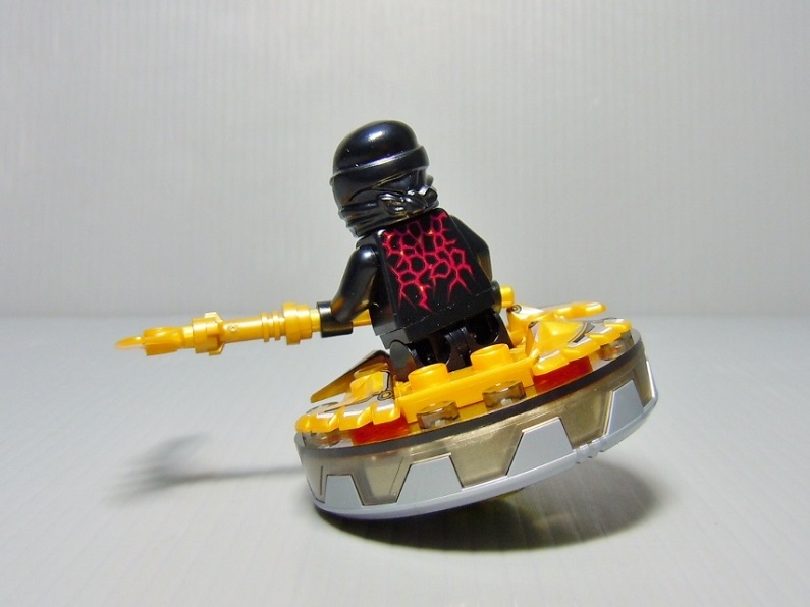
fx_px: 702
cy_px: 304
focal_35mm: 30
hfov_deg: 60.0
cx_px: 405
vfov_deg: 46.8
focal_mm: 5.4
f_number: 3.5
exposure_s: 1/13
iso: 100
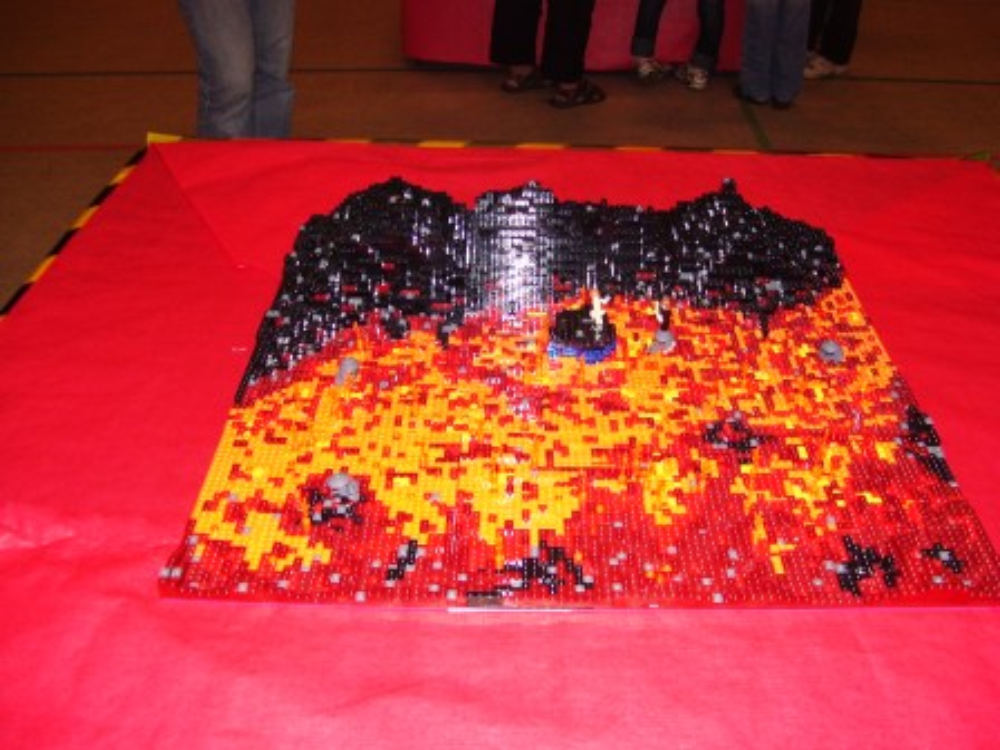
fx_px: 1040
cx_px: 500
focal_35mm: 36
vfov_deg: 39.7
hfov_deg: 51.4
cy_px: 375
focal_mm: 6
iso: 80
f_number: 2.7
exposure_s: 1/60
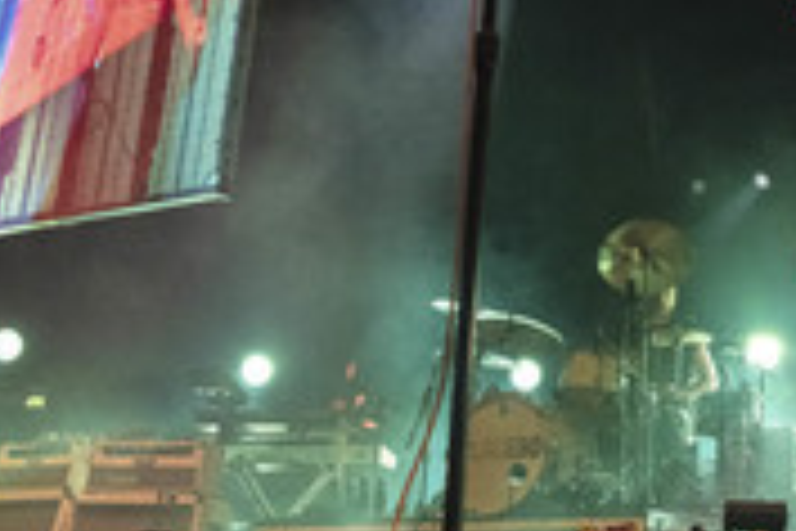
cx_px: 785
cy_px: -14
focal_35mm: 61
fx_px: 1349
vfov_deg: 21.4
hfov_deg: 30.7
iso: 2000
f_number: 5.6
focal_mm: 24
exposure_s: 1/400
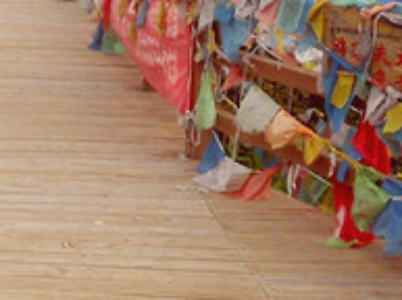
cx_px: -65
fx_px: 1252
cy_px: -88
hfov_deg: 17.5
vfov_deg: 13.2
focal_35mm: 108
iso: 80
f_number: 3.2
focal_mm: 4.6
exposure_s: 1/800
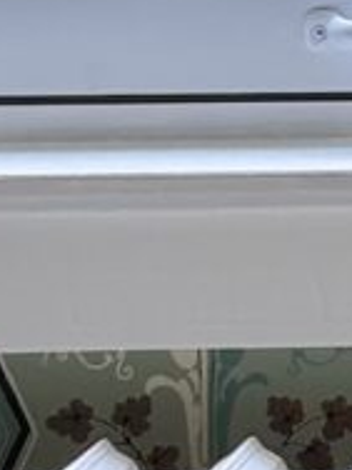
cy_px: -318
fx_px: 4420
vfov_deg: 6.0
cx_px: 886
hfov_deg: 4.4
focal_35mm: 326
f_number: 1.78
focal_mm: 6.76
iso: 800
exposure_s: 1/23
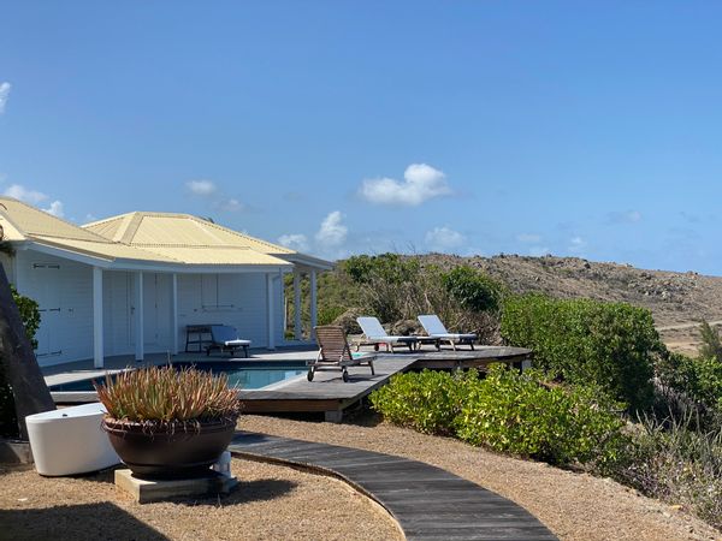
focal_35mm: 52
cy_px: 270
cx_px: 361
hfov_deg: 36.8
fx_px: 1085
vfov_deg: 28.0
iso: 20
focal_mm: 6
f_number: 2
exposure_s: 1/1845
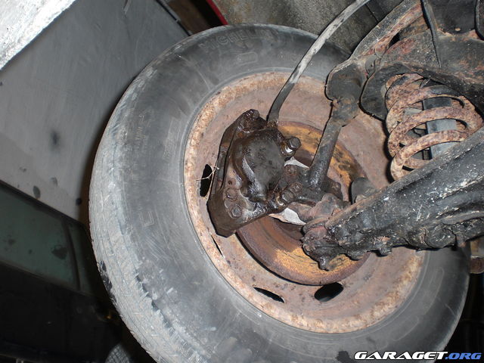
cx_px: 242
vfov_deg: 39.7
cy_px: 182
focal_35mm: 36
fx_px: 503
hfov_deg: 51.4
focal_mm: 6.3
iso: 100
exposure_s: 1/60
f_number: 3.1
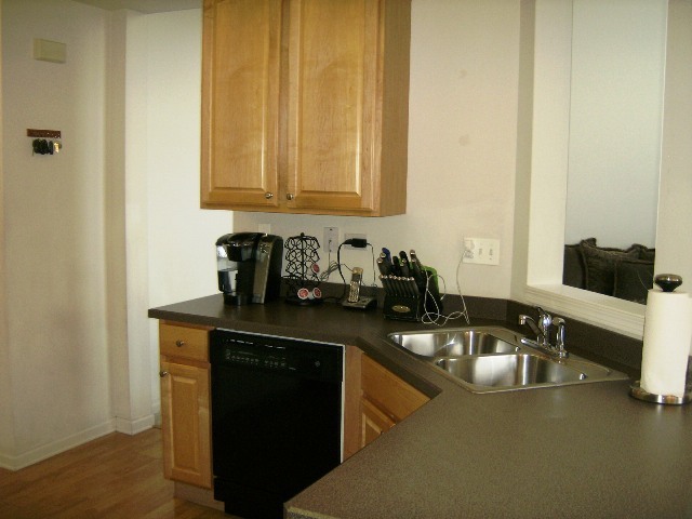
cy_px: 260
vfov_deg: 39.7
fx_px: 720
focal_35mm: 36
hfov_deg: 51.4
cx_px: 346
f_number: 2.8
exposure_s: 1/60
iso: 200
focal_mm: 6
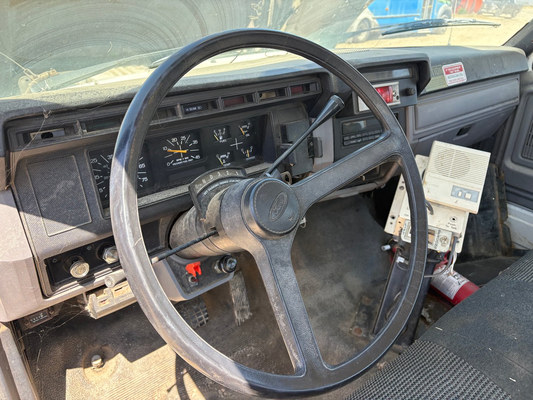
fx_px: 400
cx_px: 266
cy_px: 200
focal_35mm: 26
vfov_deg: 53.1
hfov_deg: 67.3
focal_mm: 5.96
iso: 80
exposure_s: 1/243
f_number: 1.6
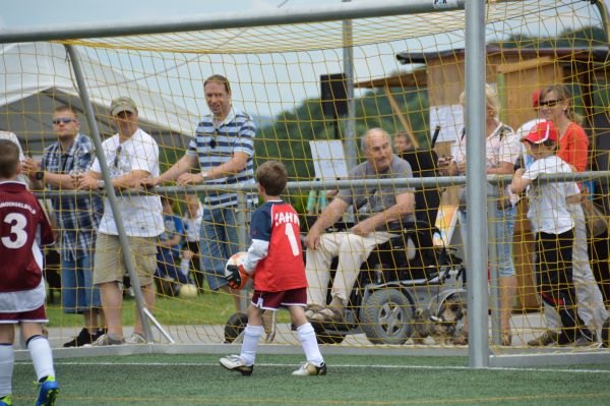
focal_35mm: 300
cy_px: 203
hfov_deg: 6.9
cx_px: 305
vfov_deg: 4.6
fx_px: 5079
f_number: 5.6
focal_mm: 200
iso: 400
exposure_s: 1/1250
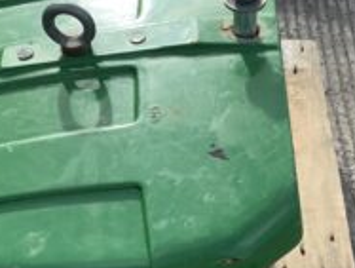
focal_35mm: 99
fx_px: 1017
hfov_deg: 19.8
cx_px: 169
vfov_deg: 14.9
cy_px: 198
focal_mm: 3
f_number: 1.8
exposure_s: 1/739
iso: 16
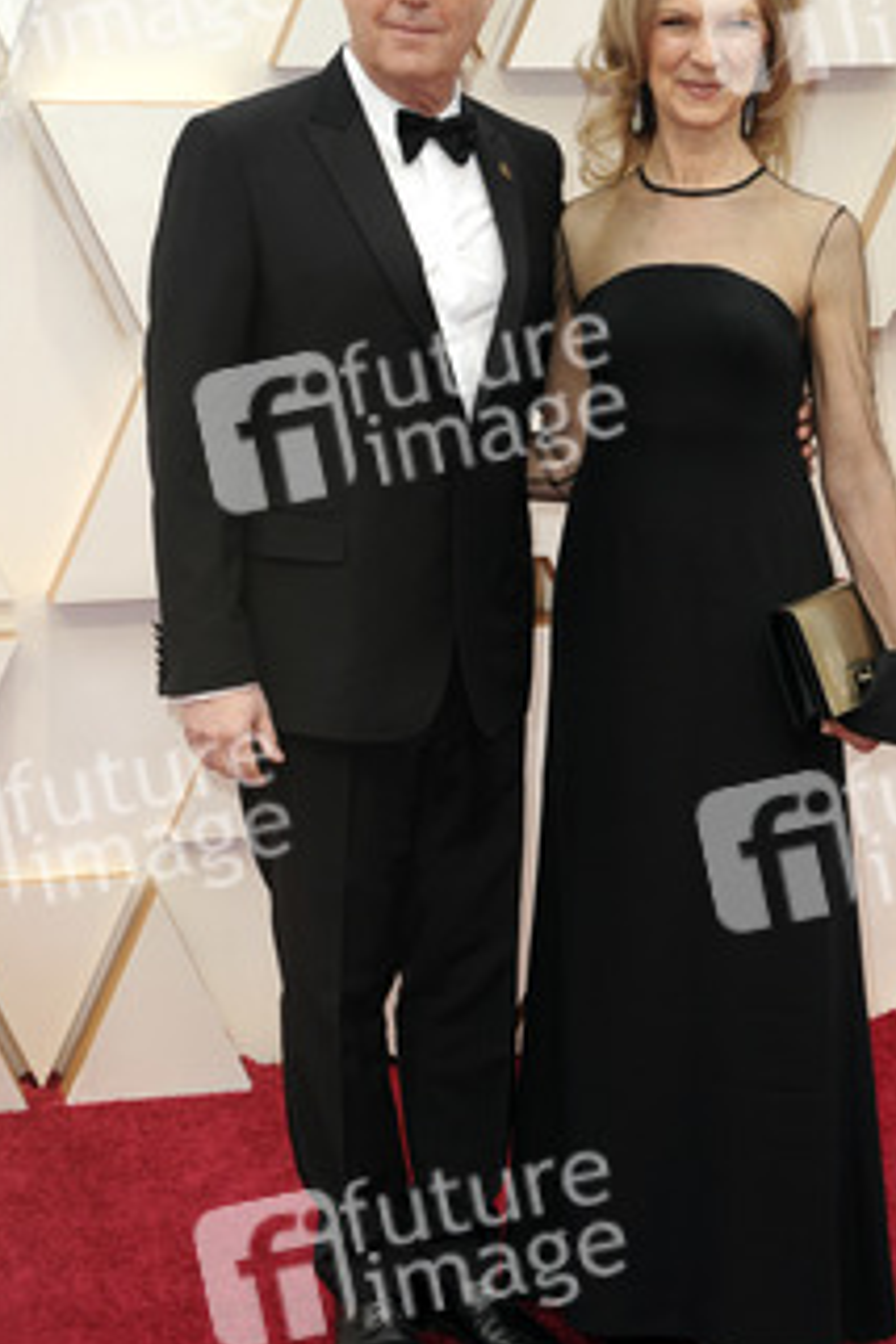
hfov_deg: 16.8
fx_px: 3024
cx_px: 534
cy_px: 624
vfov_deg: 25.1
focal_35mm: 81
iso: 800
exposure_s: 1/250
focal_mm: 65
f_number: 7.1
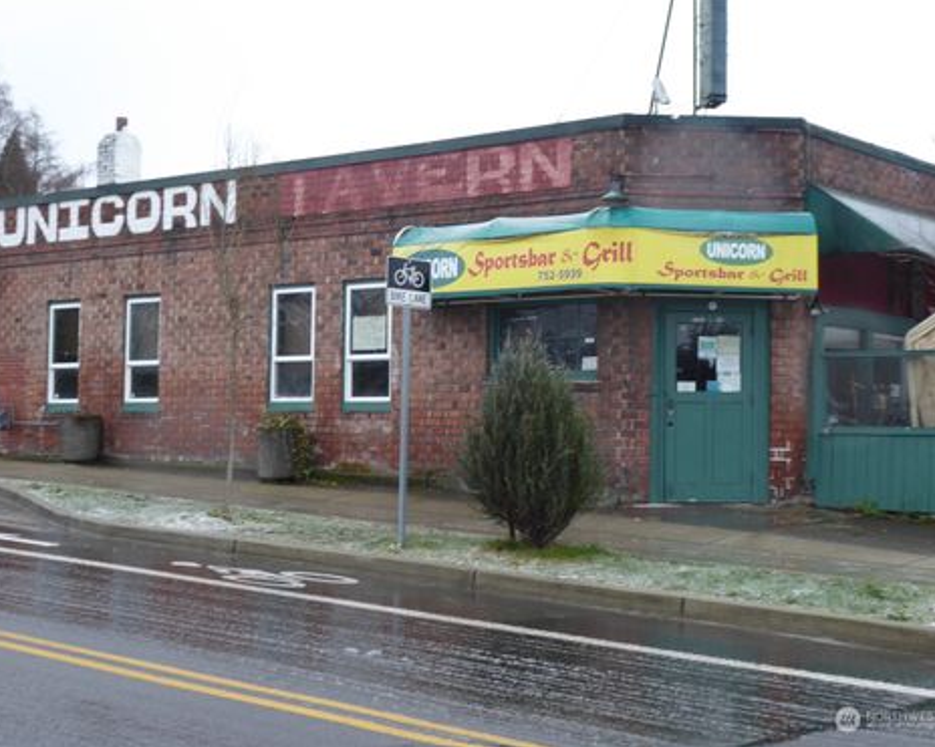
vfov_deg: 25.4
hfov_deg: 31.5
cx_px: 455
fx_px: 1660
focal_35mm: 60
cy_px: 371
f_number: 4.1
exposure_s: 1/60
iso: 80
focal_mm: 9.6
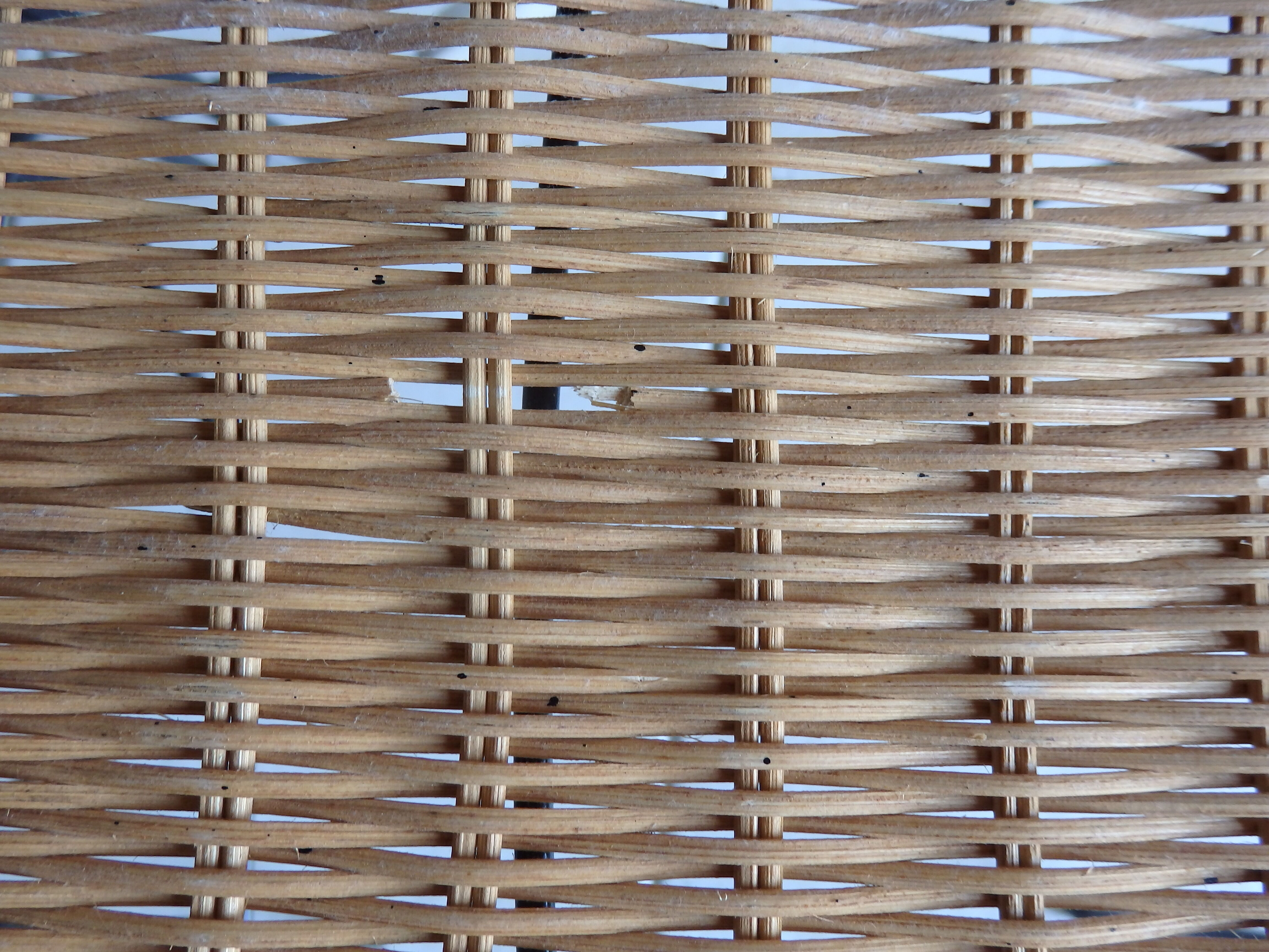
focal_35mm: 25
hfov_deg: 69.4
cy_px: 476
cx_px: 634
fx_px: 916
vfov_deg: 54.9
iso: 160
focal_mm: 4.5
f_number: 3
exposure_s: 1/30
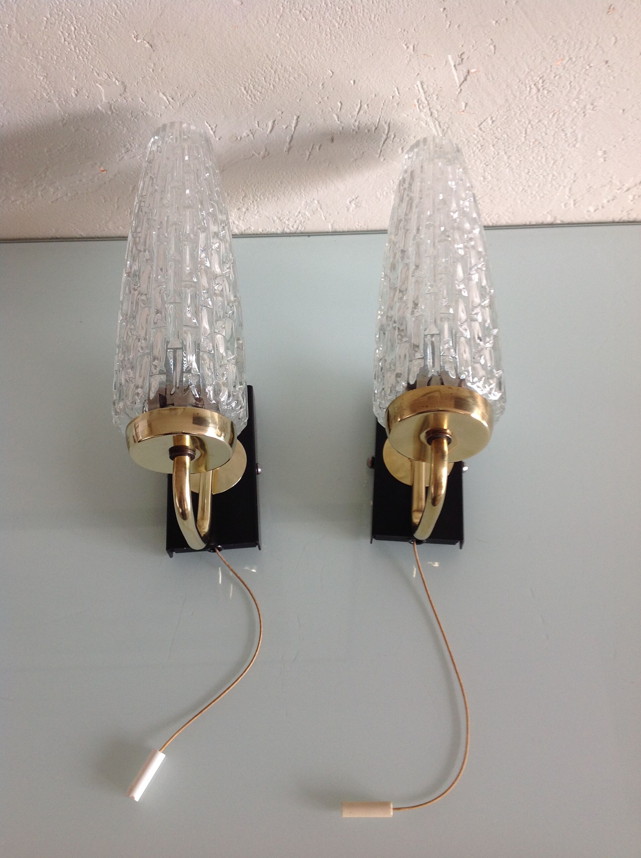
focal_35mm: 35
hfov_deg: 40.6
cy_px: 429
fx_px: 866
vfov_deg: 52.7
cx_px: 320
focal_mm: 4.28
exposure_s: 1/30
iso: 64
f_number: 2.4
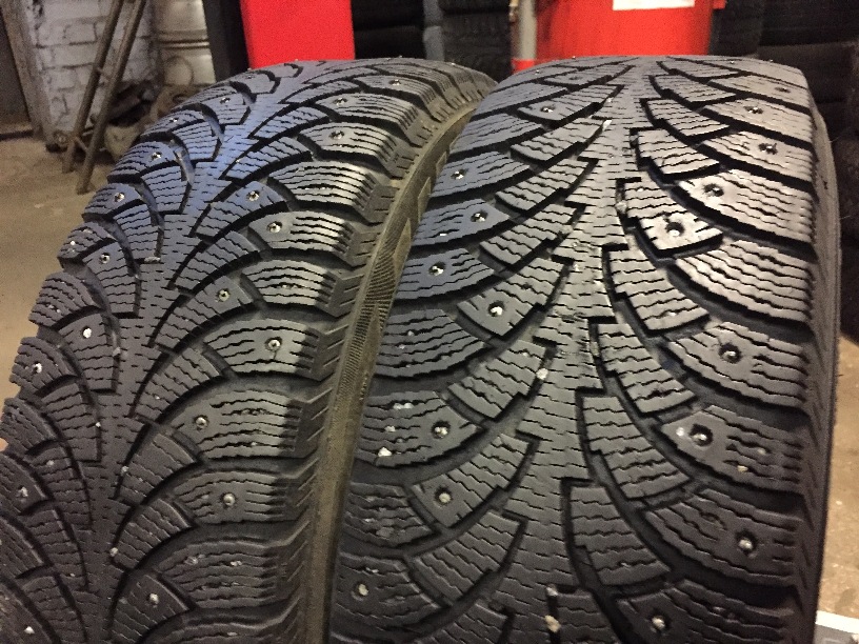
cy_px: 322
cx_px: 430
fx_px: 720
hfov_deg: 61.7
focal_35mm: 29
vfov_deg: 48.2
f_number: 2.2
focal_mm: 4.15
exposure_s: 1/17
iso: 400
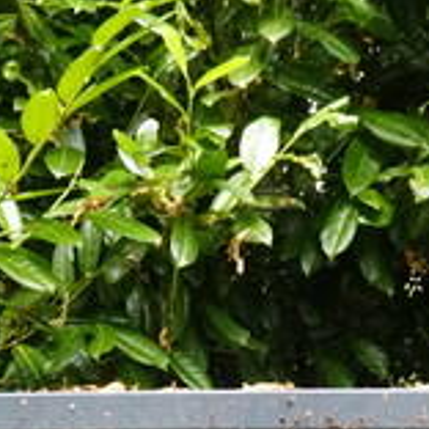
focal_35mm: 89
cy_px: 848
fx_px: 1248
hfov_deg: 19.5
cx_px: 162
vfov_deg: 15.6
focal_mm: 16
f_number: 16
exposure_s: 1/60
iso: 4000
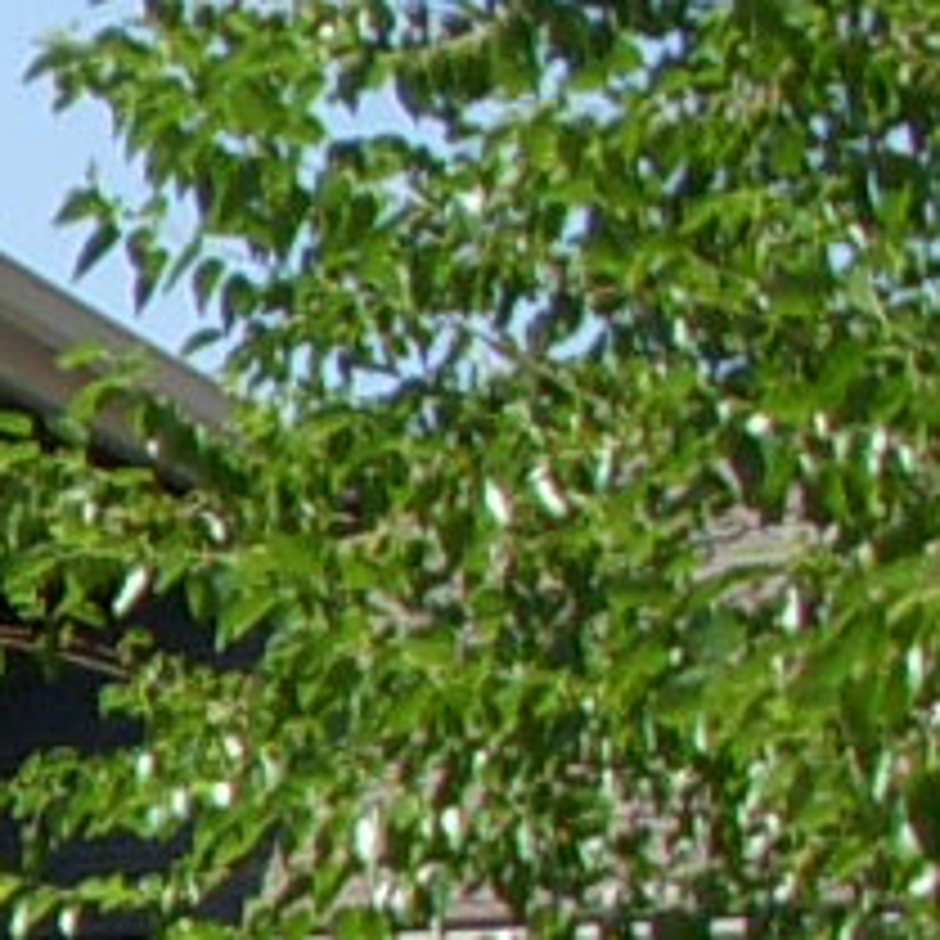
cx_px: -2649
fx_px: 10108
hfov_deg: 4.9
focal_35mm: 329
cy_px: 1322
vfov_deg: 5.3
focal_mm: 6.3
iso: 100
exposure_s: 1/800
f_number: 3.3
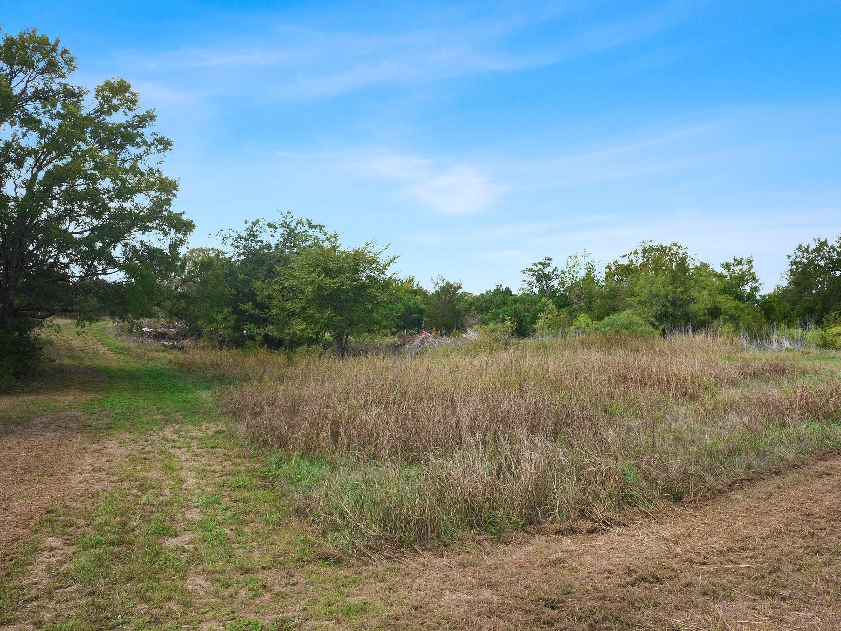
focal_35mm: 24
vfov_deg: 56.8
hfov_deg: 71.6
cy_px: 313
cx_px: 408
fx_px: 583
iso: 100
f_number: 2.8
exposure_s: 1/1000
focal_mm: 8.38
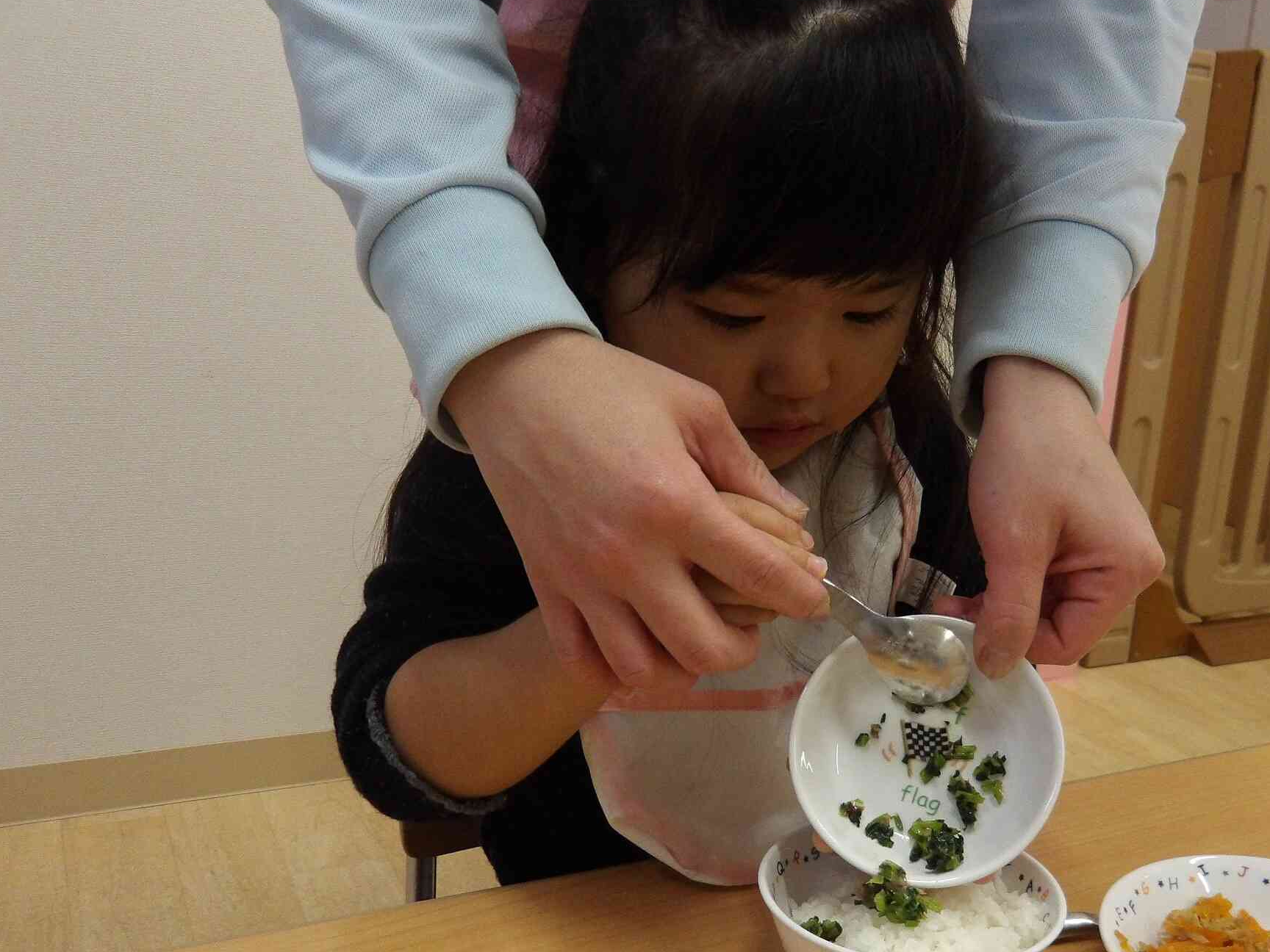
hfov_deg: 50.6
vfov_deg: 39.5
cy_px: 577
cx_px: 832
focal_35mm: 36
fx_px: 1321
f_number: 3
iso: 486
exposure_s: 1/200
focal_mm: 4.9
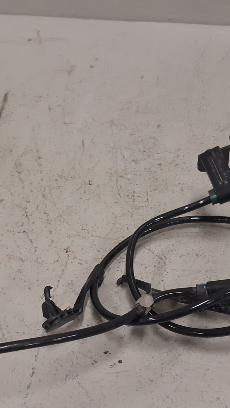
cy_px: 255
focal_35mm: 50
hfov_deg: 24.0
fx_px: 542
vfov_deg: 41.0
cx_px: 120
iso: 125
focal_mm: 3.93
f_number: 1.7
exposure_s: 1/50
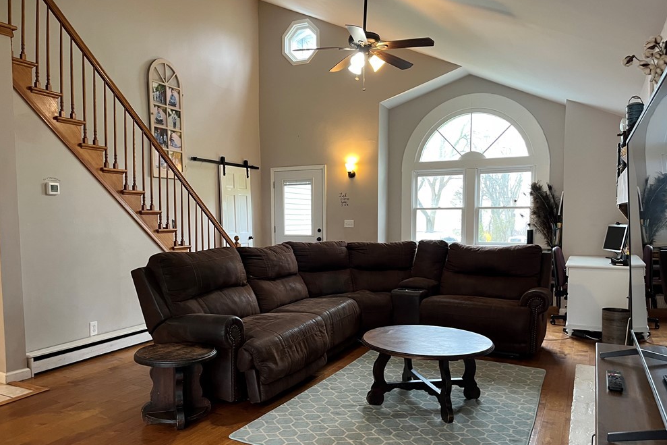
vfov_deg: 46.3
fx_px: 519
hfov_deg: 65.5
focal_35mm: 28
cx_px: 322
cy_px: 250
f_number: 1.6
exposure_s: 1/60
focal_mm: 5.1
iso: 160
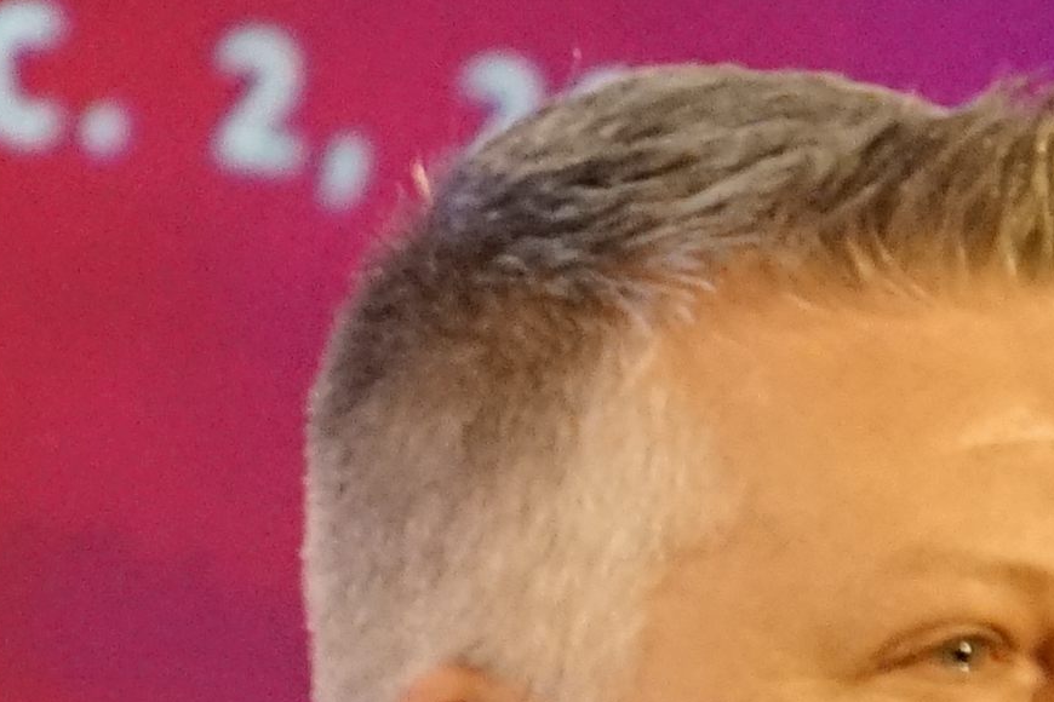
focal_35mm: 1425
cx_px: 720
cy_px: 649
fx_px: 41718
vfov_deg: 1.0
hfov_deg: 1.4
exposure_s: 1/320
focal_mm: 210
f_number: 6.3
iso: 5000
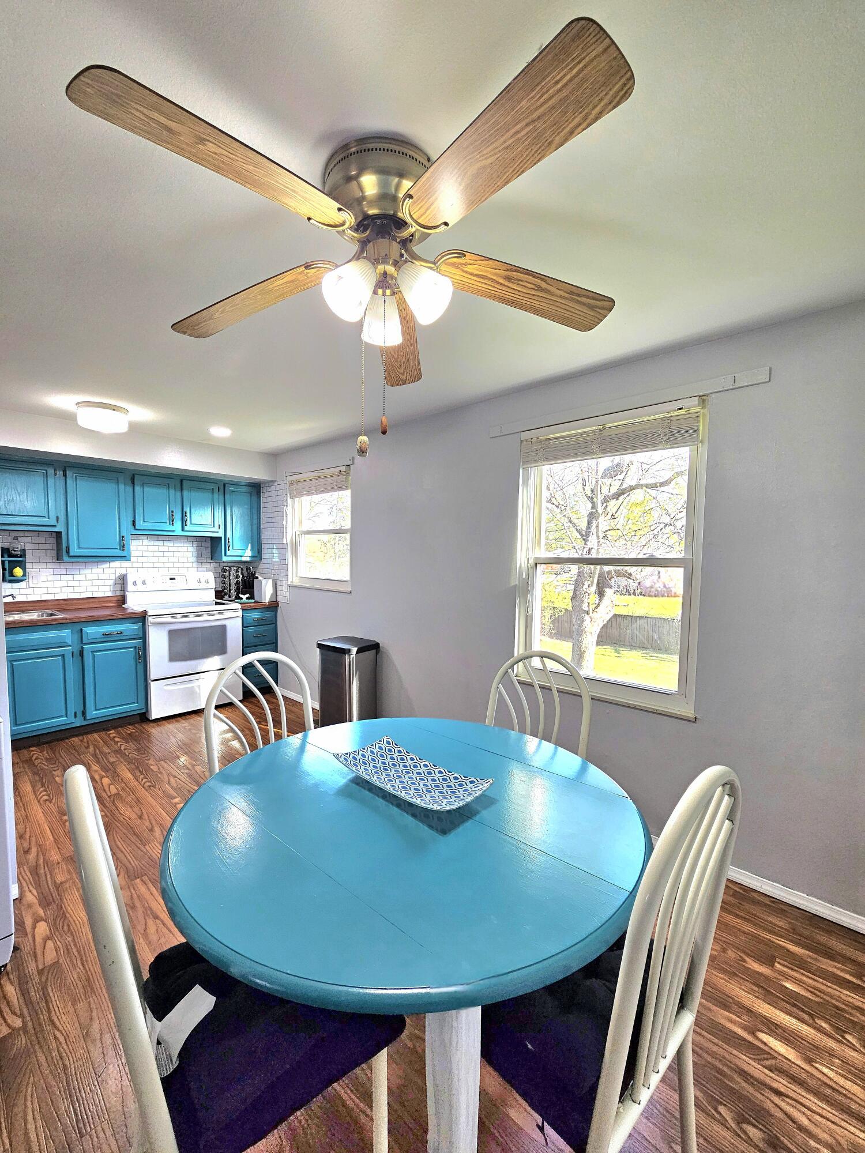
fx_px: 433
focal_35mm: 13
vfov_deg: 106.2
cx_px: 432
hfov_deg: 89.9
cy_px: 576
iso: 100
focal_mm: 2.2
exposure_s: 1/120
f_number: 2.2
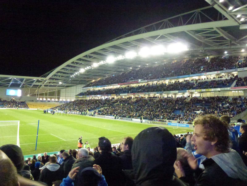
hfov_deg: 71.6
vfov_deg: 56.8
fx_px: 171
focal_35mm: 24
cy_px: 93
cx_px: 124
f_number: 3.3
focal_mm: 4.3
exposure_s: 1/60
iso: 1600
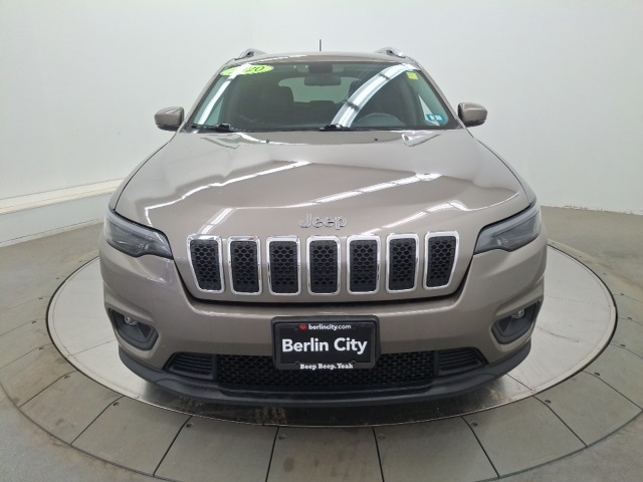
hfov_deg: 69.4
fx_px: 464
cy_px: 241
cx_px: 322
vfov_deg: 54.9
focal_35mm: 25
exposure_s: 1/120
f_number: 1.8
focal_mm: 4.69
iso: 160
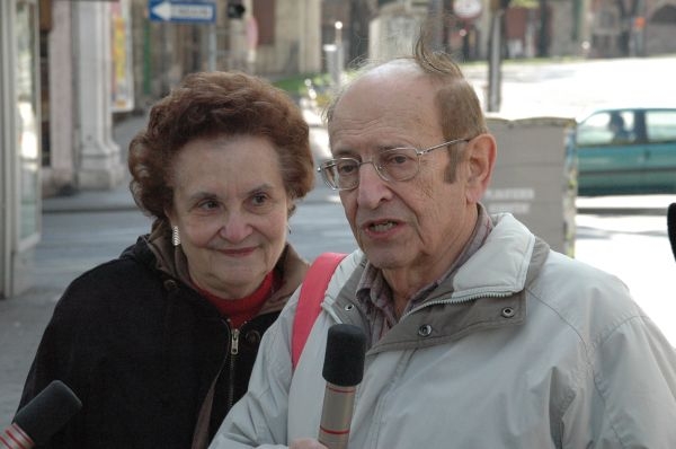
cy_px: 224
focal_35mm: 117
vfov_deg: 11.7
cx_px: 338
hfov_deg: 17.5
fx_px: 2193
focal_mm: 78
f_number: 10
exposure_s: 1/400
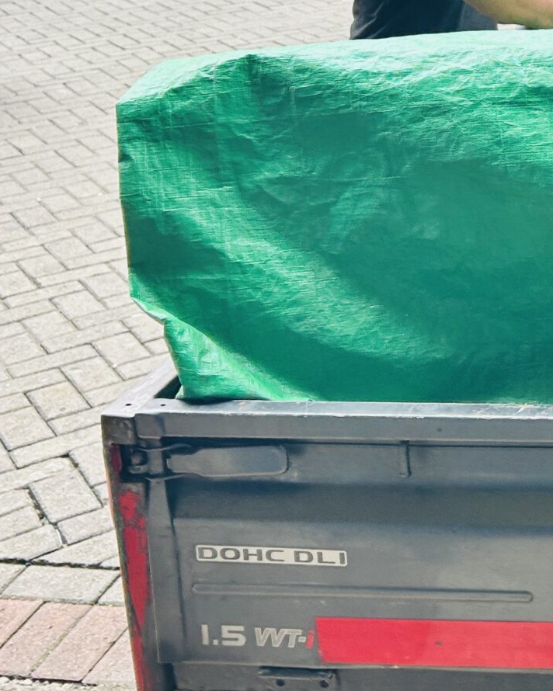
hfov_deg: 18.7
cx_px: 812
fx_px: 1493
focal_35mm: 73
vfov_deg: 25.4
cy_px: 92
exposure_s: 1/225
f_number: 1.5
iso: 40
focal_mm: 5.7
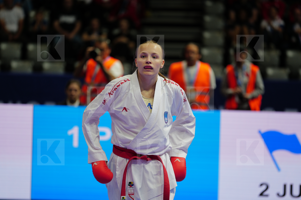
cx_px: 150
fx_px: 1669
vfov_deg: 6.8
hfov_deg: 10.3
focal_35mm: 200
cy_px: 100
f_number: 2.8
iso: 1250
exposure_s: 1/1000
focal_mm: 200
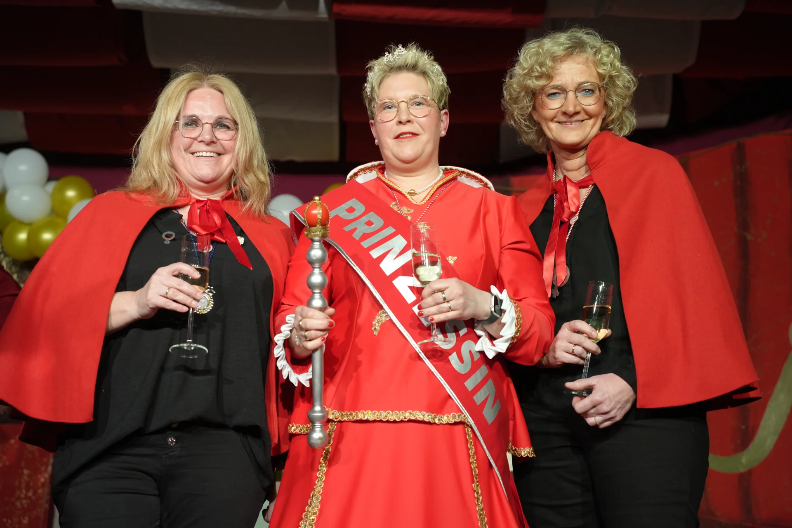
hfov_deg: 36.2
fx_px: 1210
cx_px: 396
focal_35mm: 55
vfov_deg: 24.6
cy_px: 264
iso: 1600
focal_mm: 55
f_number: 4
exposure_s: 1/160
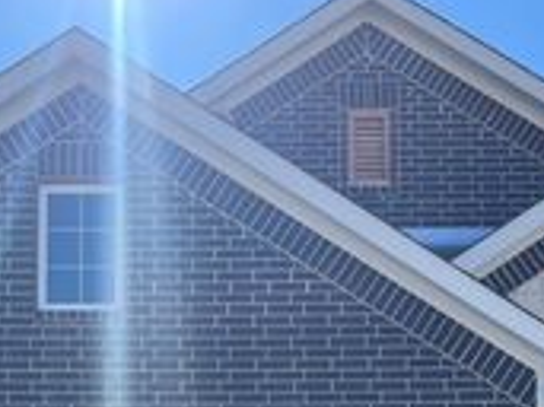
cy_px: 517
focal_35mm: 76
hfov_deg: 25.6
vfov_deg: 18.2
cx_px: 210
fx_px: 1194
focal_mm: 5.1
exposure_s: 1/2571
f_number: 1.6
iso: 50
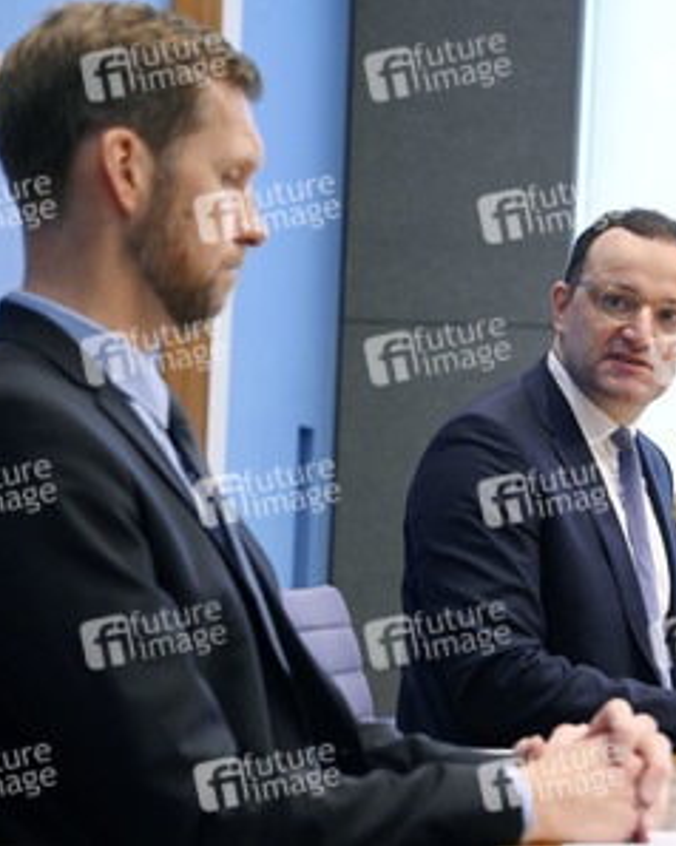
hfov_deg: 10.8
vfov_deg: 13.6
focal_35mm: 142
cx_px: 476
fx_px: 3555
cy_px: 423
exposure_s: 1/320
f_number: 6.3
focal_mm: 100
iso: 3200
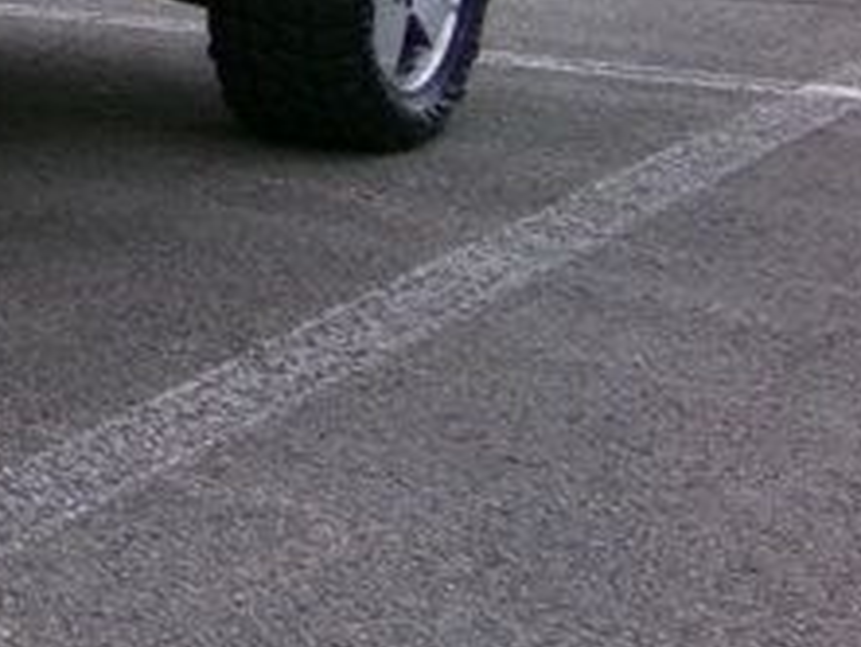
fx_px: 2762
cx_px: -1114
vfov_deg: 13.2
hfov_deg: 13.6
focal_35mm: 111
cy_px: -8
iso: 100
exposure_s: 1/100
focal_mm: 4.3
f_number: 3.7
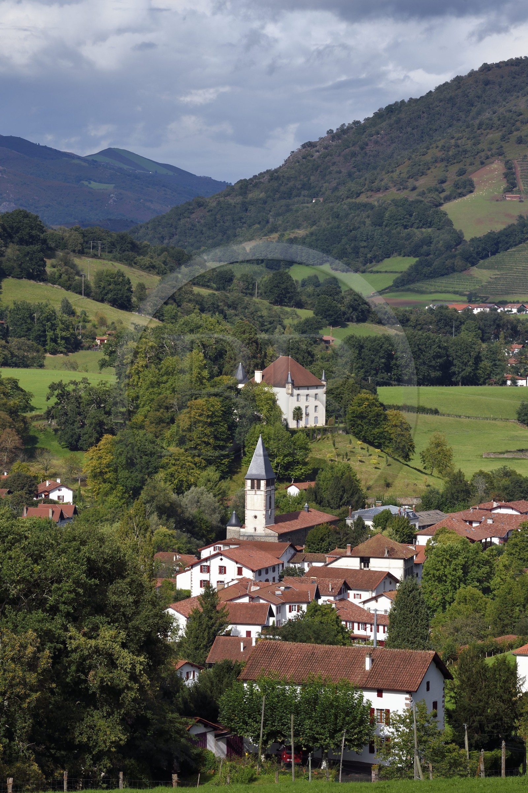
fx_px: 3303
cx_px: 264
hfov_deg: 9.1
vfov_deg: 13.7
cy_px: 396
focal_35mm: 150
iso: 200
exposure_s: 1/250
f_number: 14
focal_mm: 150
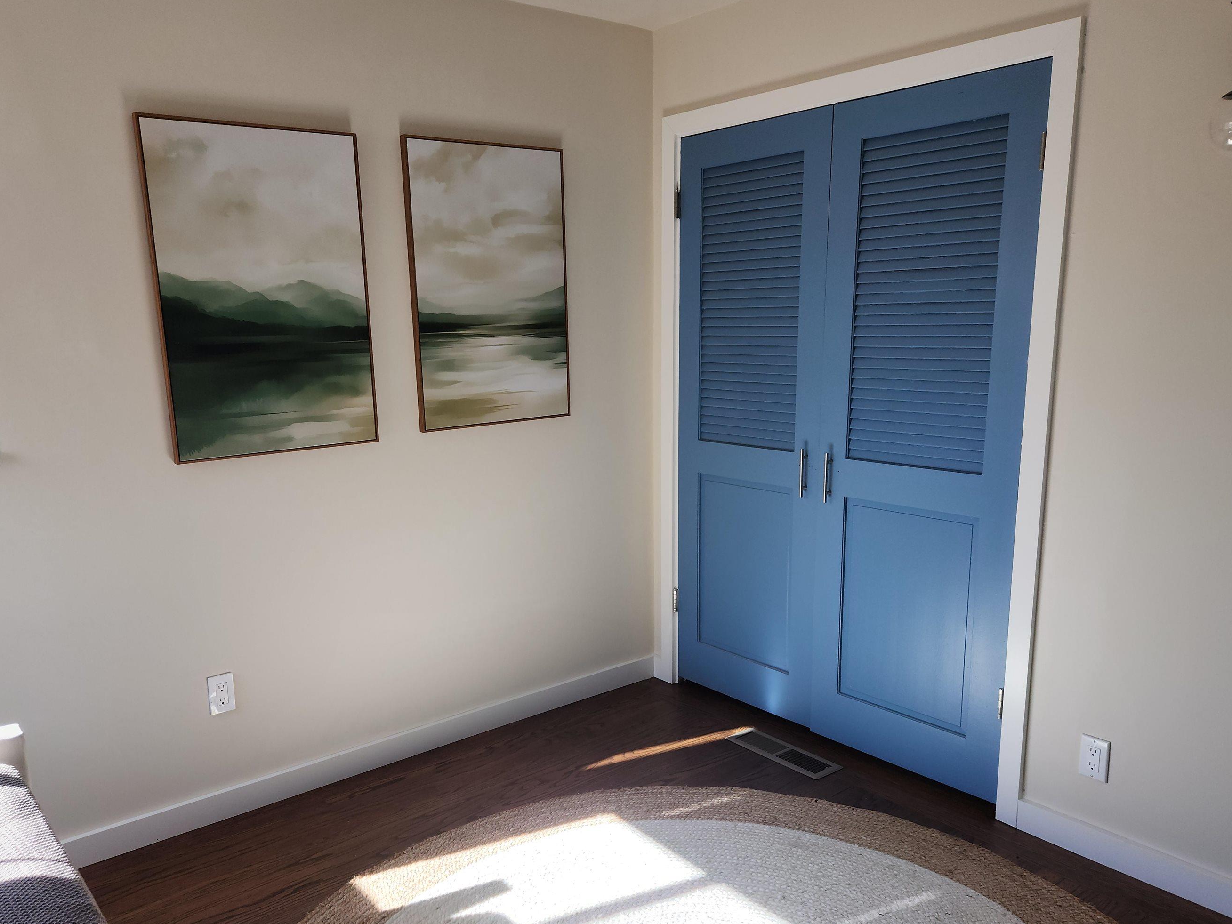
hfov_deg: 65.3
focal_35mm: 27
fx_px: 961
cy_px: 492
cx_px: 579
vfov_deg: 51.3
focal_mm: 5.4
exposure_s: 1/120
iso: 40
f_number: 1.8
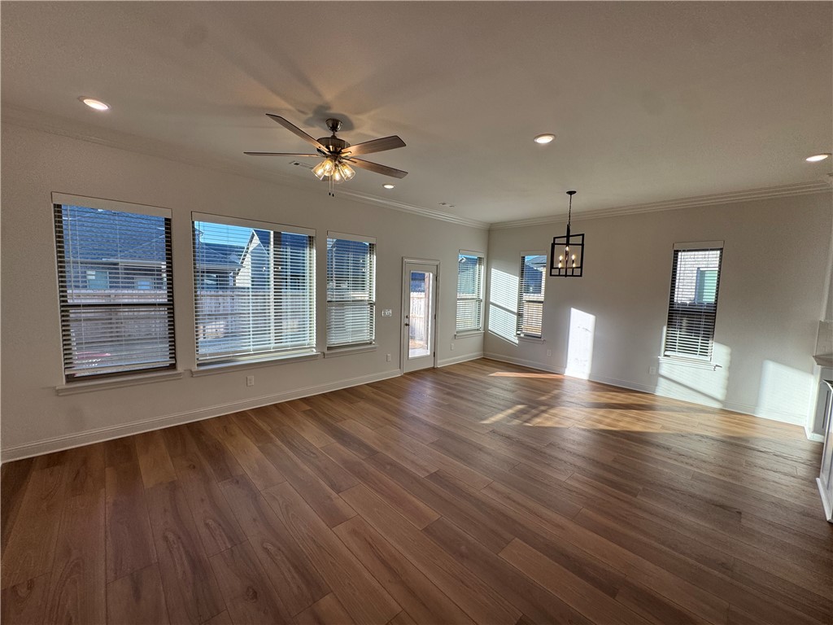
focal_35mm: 14
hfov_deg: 102.1
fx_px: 337
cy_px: 312
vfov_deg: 85.7
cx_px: 416
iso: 40
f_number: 2.2
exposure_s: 1/266
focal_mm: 2.22
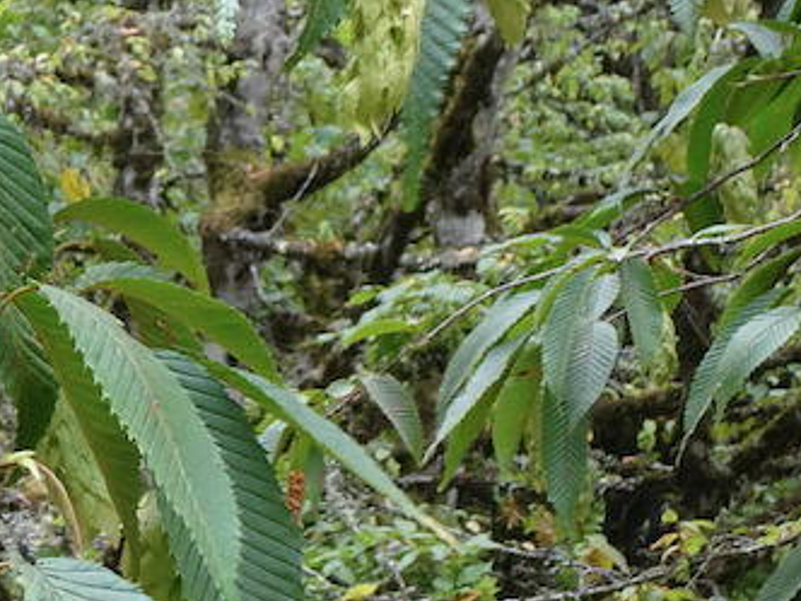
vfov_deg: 11.0
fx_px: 3124
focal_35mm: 135
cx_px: -680
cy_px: 422
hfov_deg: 13.1
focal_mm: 5.98
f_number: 4
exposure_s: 1/50
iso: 80
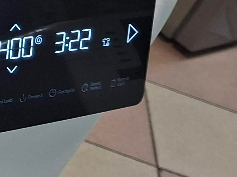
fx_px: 780
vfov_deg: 12.9
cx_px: -315
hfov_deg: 13.3
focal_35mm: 114
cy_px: 29
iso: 200
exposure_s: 1/50
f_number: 1.8
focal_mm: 5.54
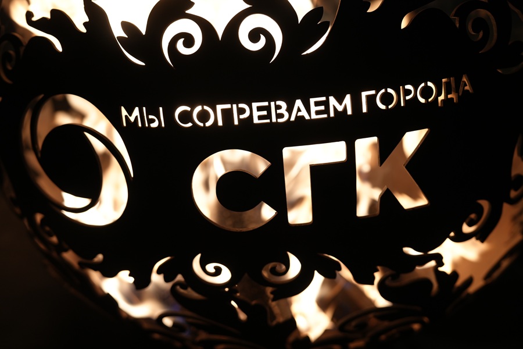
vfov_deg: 29.9
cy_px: 174
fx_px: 654
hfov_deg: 43.6
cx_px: 262
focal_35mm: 45
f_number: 2.8
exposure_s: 1/100
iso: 250
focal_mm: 45
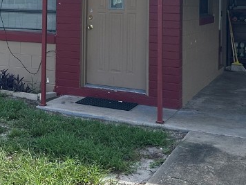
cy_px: -8
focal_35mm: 69
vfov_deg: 20.5
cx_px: 27
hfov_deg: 27.2
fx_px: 490
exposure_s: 1/2525
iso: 80
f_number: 1.78
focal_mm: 6.86
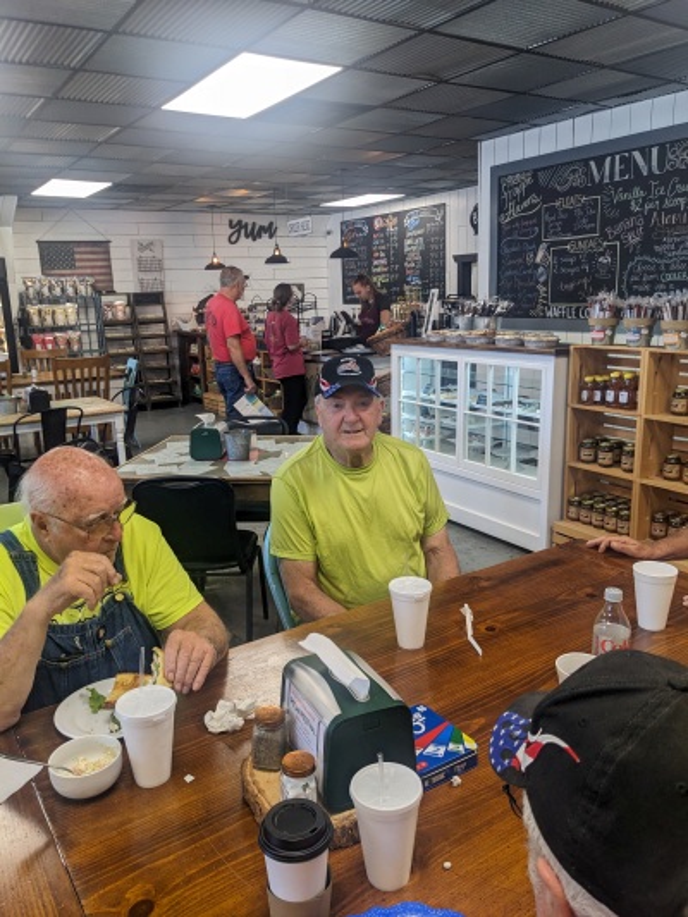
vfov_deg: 65.3
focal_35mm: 27
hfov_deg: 51.4
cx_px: 344
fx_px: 715
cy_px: 458
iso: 48
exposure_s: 1/45.5
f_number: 1.73
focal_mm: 4.38
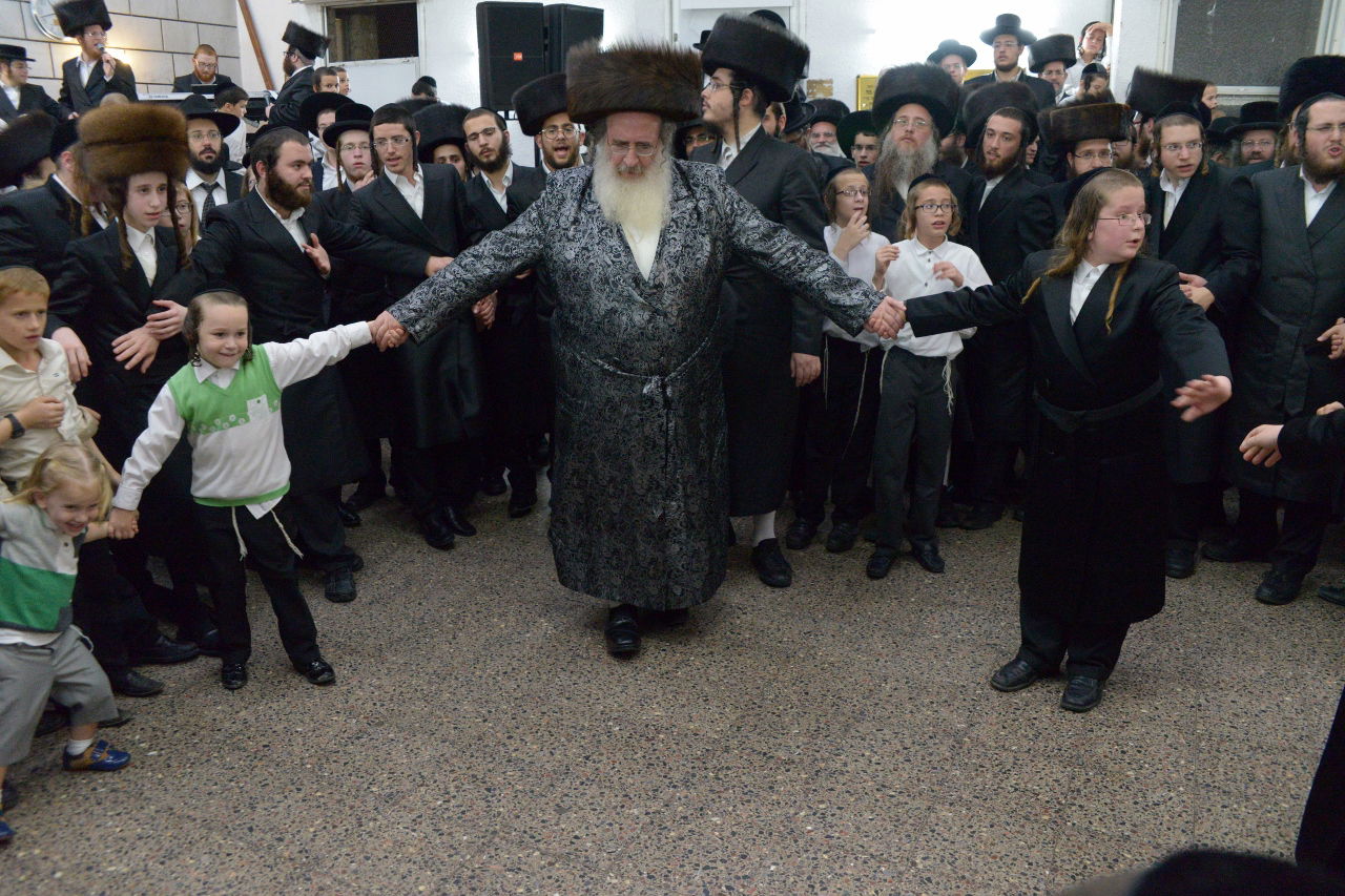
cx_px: 672
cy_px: 448
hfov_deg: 65.5
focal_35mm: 28
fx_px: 1046
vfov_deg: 46.4
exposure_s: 1/160
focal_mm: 28
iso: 6400
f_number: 6.3
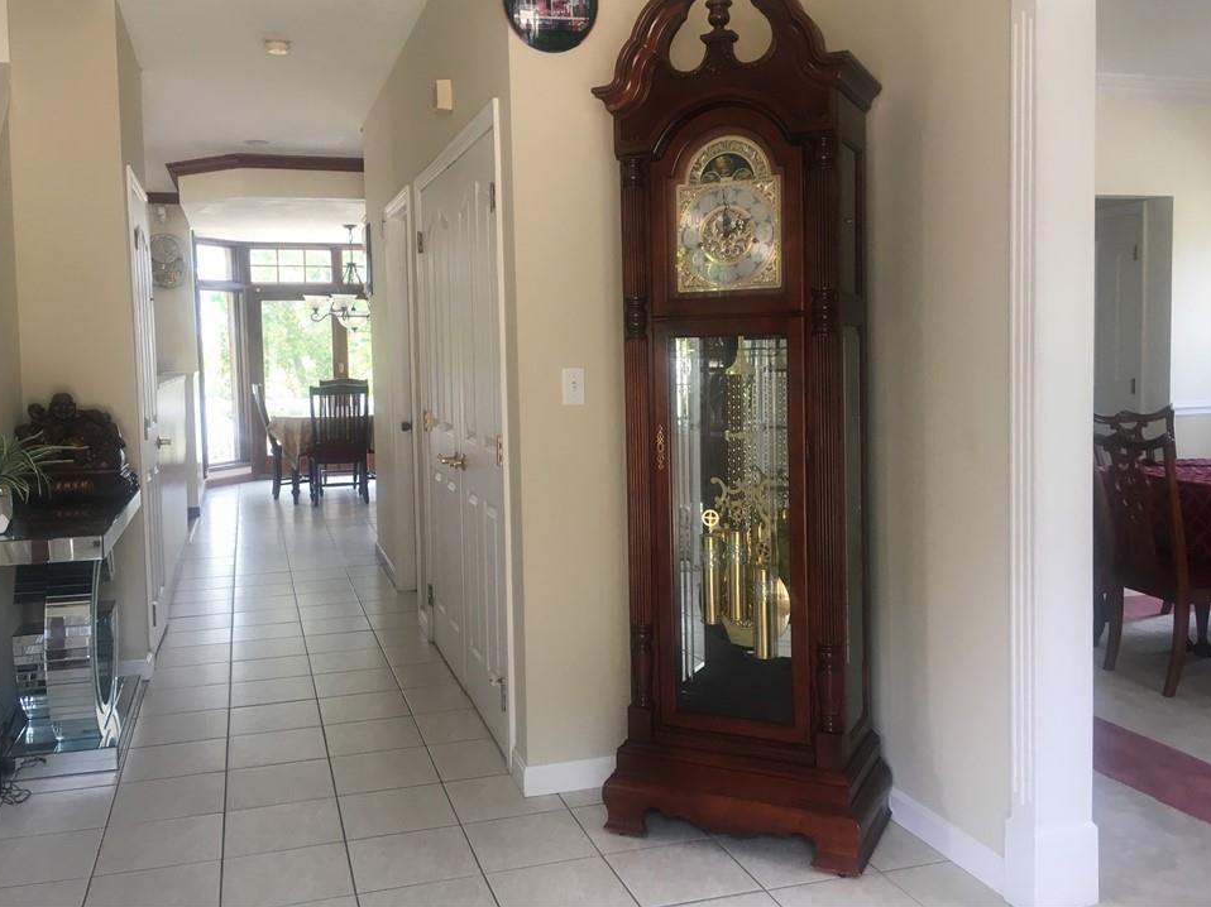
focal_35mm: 31
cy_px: 423
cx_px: 589
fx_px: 1084
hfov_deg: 58.4
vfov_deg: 45.4
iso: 25
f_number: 2.2
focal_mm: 4.15
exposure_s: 1/30
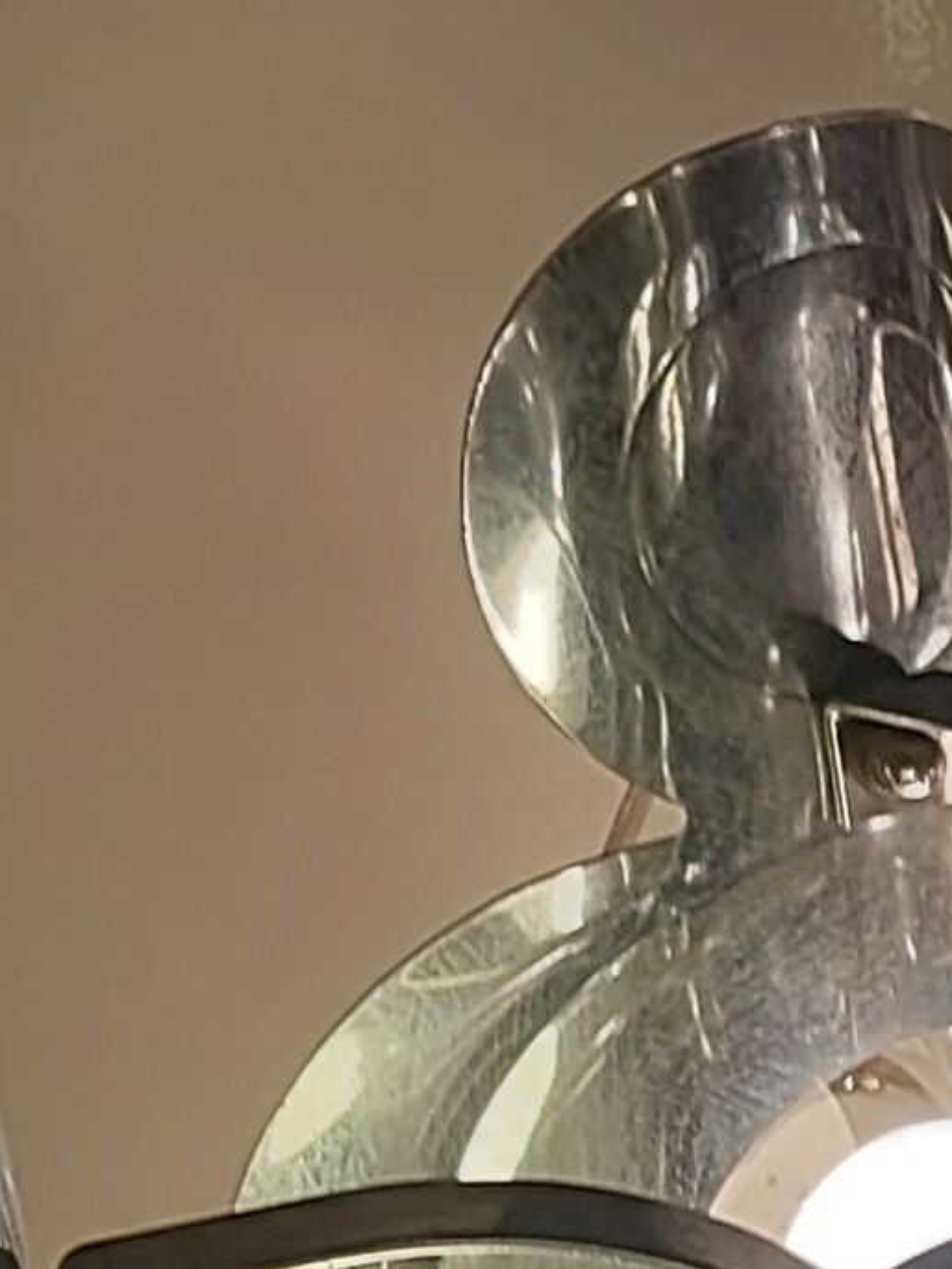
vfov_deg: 12.1
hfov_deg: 8.6
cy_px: 1123
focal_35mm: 162
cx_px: 1965
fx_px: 5939
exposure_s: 1/109
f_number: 1.8
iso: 32
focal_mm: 5.23
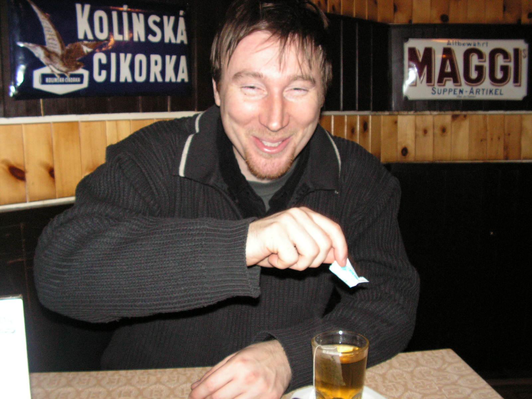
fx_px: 553
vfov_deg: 39.7
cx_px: 266
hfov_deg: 51.4
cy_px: 200
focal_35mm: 36
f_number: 3.2
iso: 160
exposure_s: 1/40
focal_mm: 6
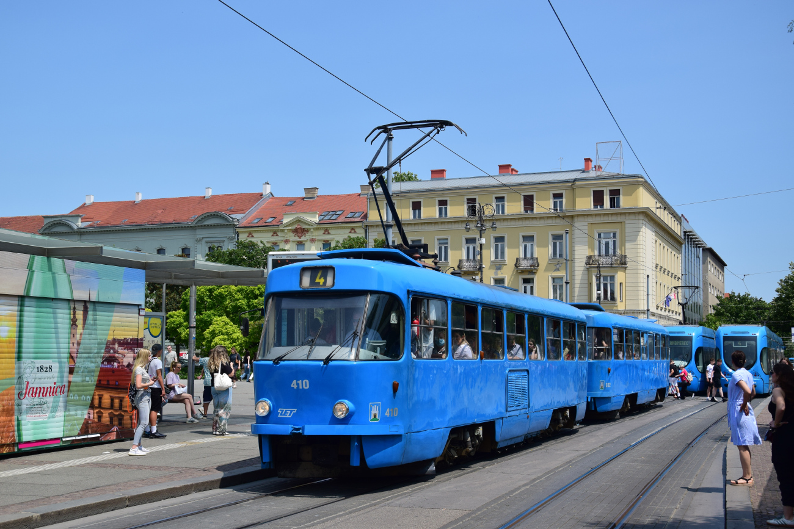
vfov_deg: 28.1
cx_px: 397
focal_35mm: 48
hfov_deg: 41.1
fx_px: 1059
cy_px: 264
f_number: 6.3
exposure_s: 1/1000
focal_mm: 32
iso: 200
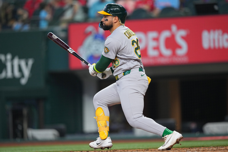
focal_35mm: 400
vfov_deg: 3.4
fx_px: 2532
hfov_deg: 5.2
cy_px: 76
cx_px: 114
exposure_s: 1/2000
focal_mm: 400
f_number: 2.8
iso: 2500
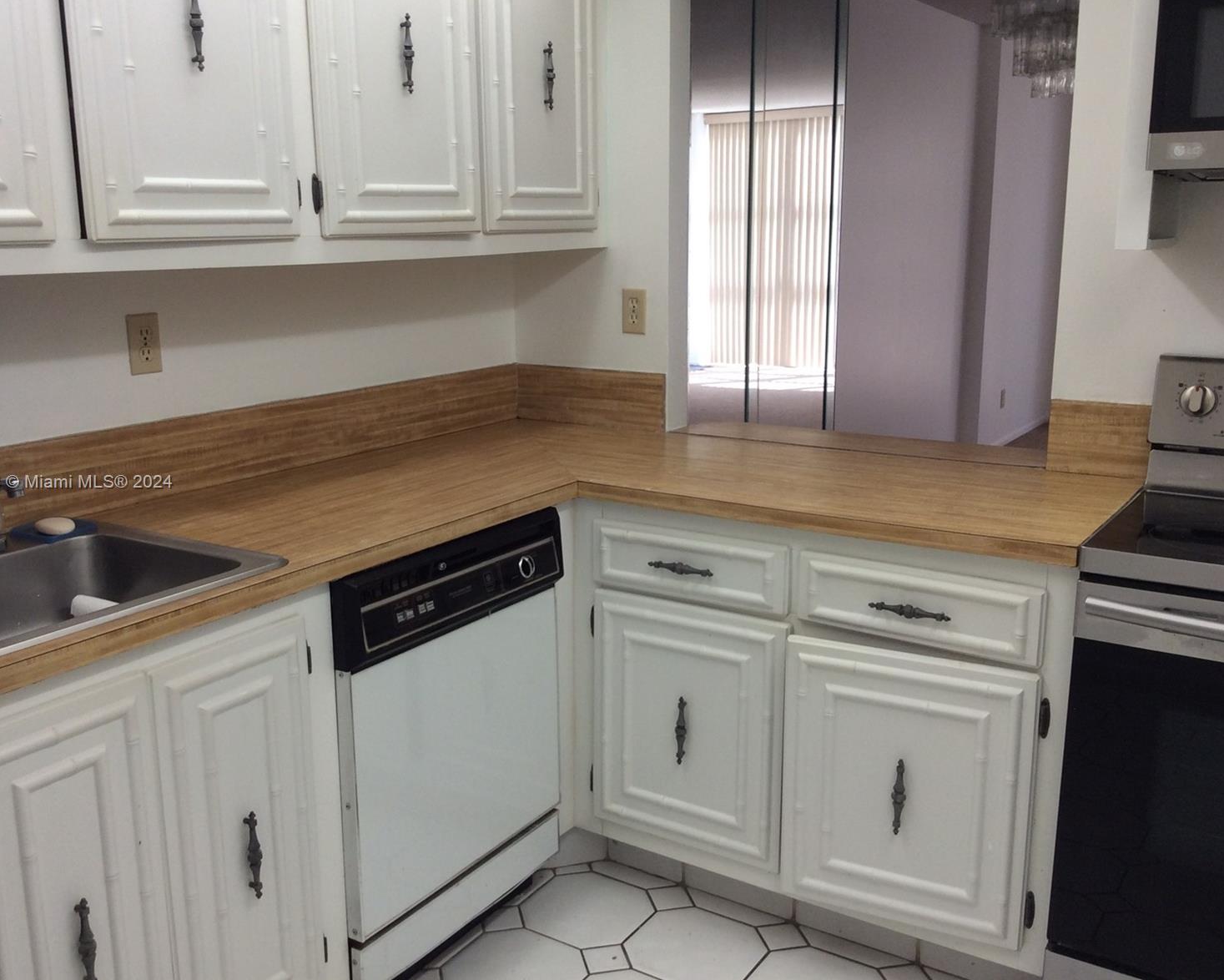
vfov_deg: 43.4
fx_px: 1232
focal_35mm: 34
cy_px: 483
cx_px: 573
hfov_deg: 52.8
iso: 32
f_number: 2.4
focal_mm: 3.3
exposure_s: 1/30
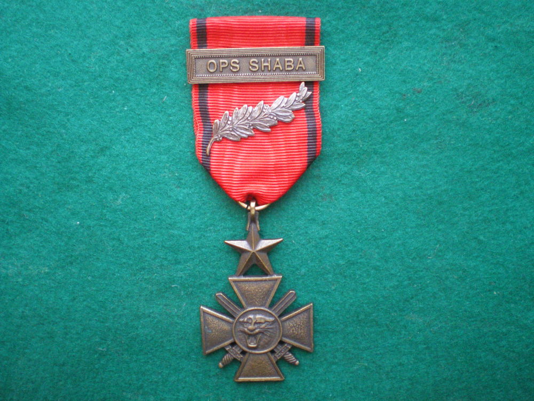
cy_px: 200
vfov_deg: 37.7
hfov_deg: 49.0
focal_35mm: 38
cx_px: 267
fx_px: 586
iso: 400
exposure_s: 1/25
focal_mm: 6.3
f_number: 3.1
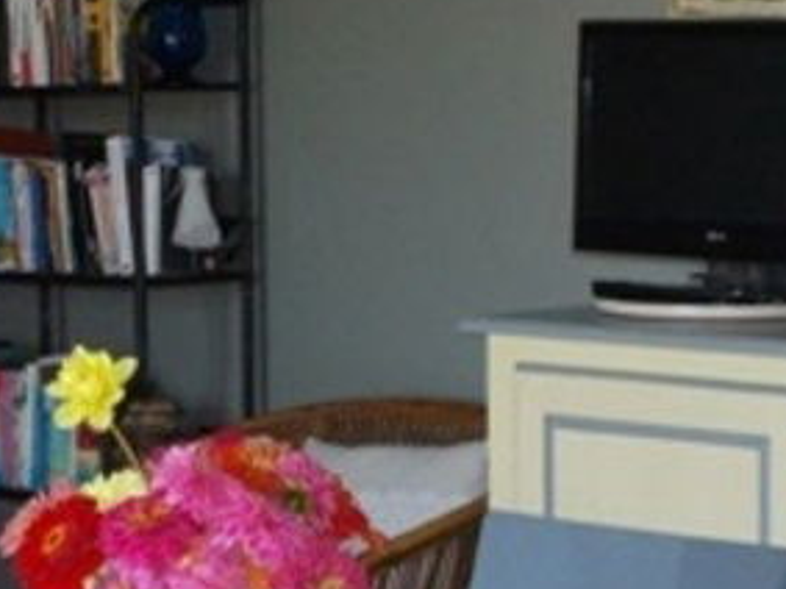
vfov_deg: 10.5
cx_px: 228
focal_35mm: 141
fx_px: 3200
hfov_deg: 14.0
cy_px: 425
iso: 200
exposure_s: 1/30
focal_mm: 6.9
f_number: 3.9
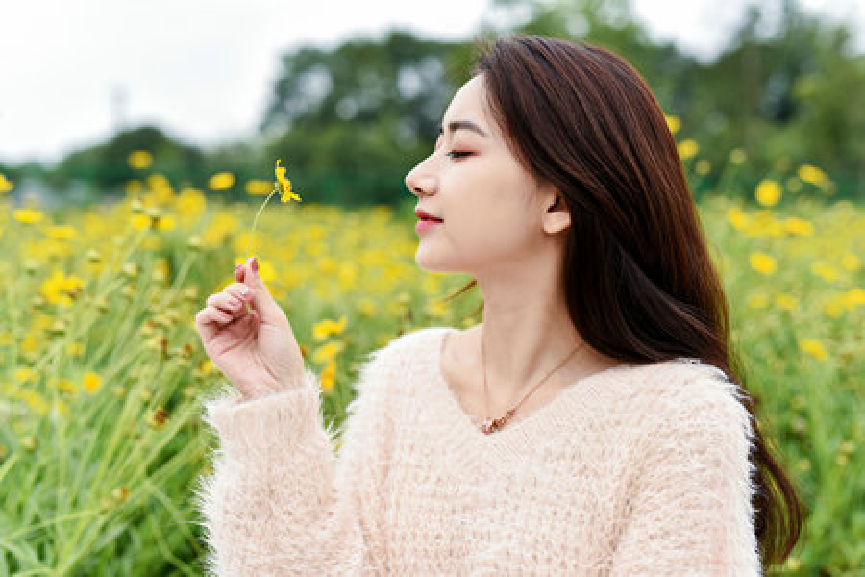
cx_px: 432
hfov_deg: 39.6
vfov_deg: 27.0
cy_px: 288
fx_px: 1201
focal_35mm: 50
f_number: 2.8
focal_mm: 50
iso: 125
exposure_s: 1/800
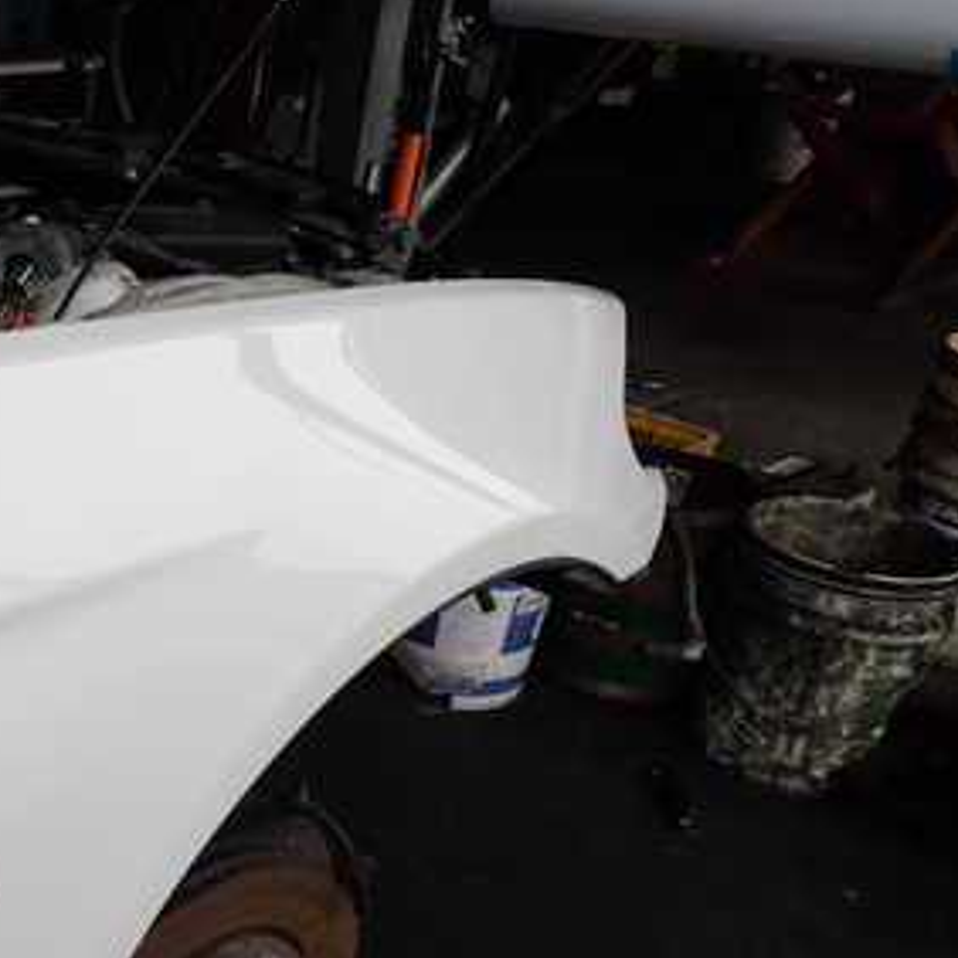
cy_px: 751
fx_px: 1472
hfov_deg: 32.9
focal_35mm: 47
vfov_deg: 35.0
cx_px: -14
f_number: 2.8
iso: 100
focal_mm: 4.5
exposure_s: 1/320
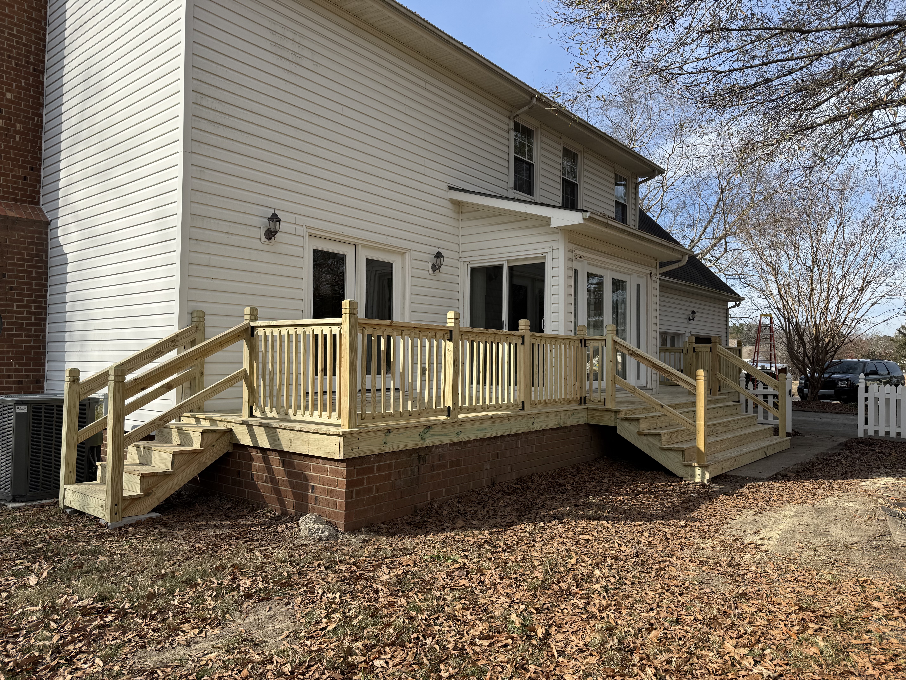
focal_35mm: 24
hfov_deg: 71.6
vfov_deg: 56.8
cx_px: 453
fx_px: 628
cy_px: 340
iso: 80
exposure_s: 1/3425
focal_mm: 6.76
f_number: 1.78
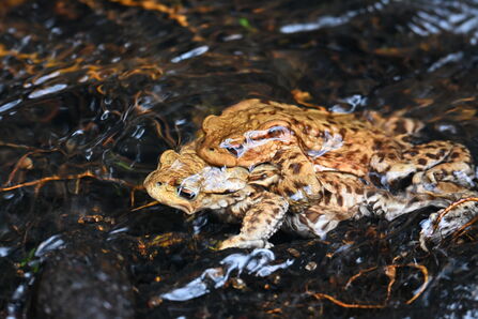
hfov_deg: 6.0
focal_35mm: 342
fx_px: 4541
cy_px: 160
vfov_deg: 4.0
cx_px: 239
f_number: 7.1
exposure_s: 1/125
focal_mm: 228
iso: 1600
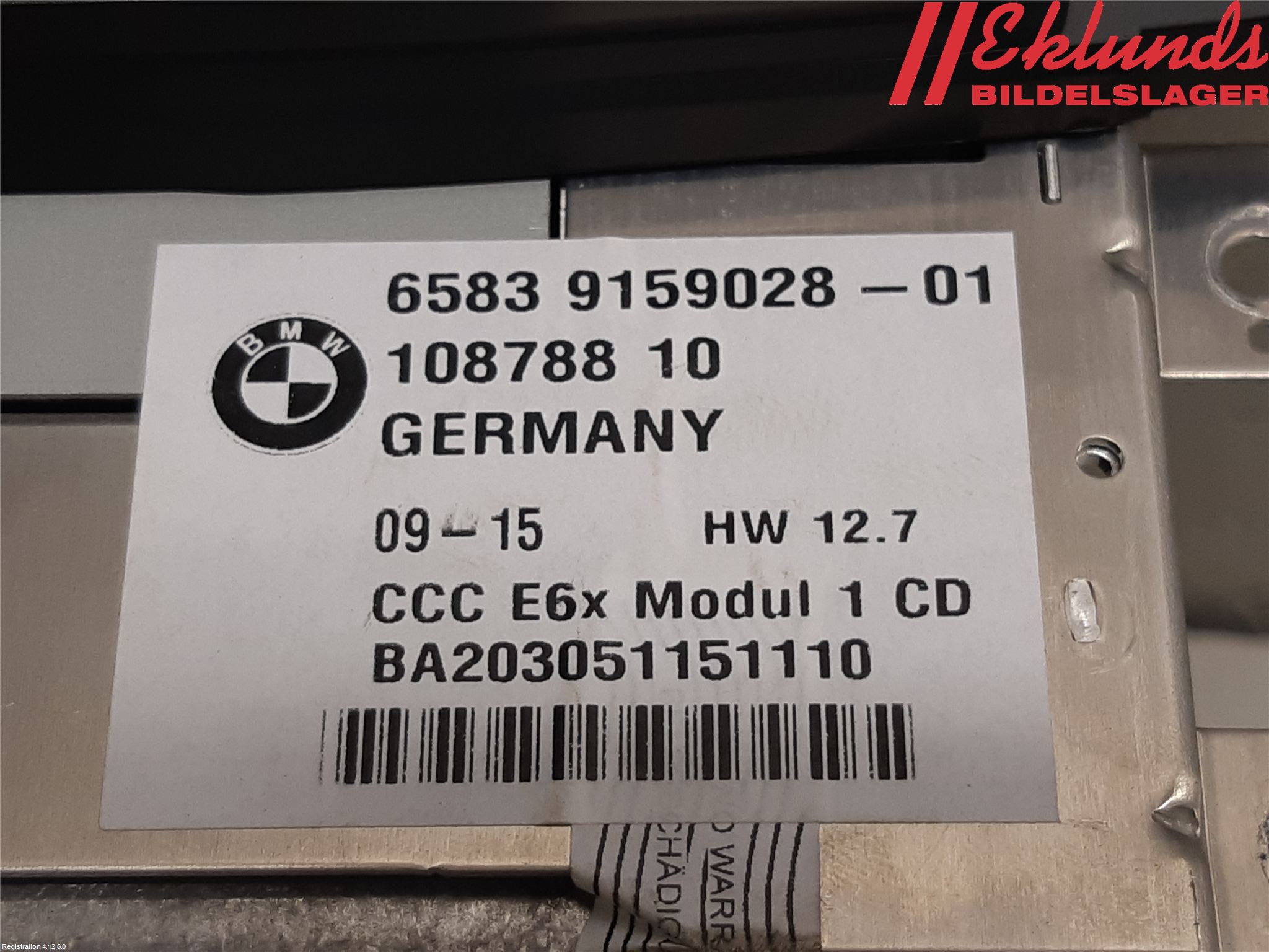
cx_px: 634
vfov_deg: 53.1
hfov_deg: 67.3
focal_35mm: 26
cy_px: 476
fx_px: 953
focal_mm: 3.93
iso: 64
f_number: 1.7
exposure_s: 1/50
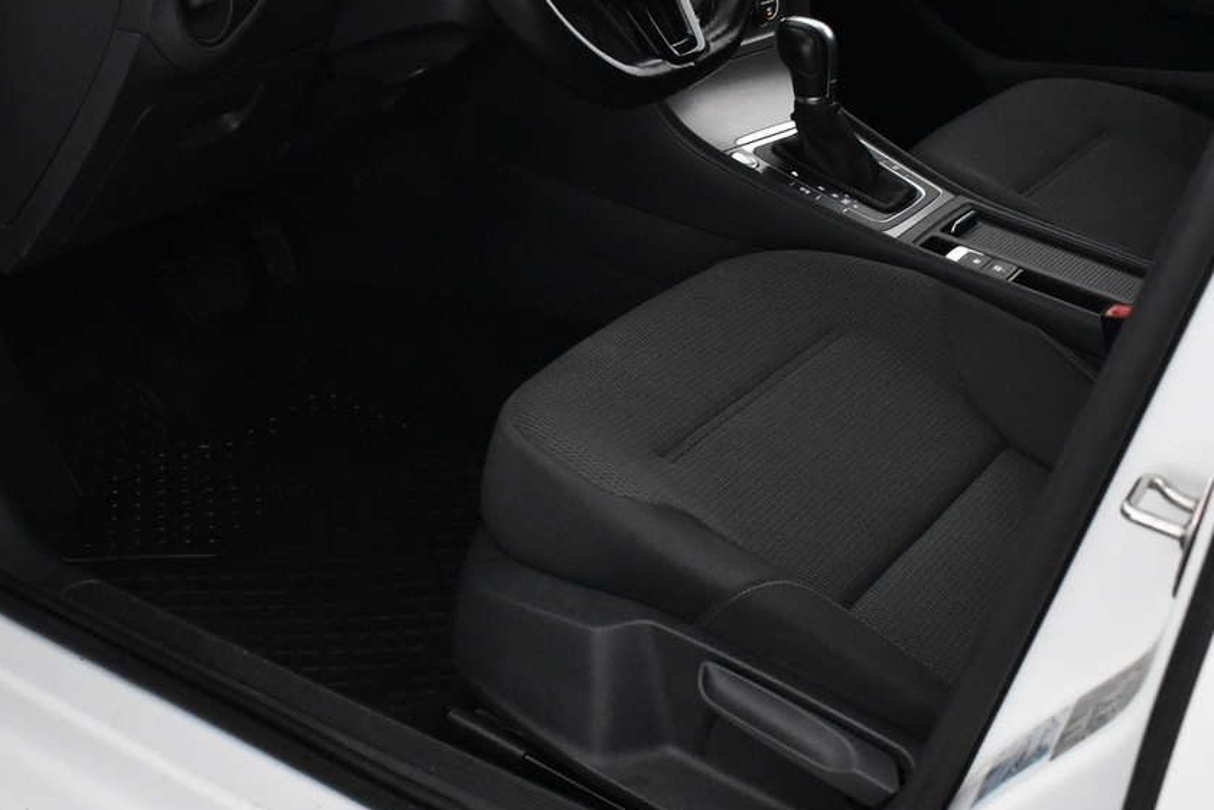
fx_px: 1754
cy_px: 260
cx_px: 442
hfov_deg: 37.9
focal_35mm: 52
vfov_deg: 25.8
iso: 3200
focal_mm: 18
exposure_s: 1/80
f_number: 4.5
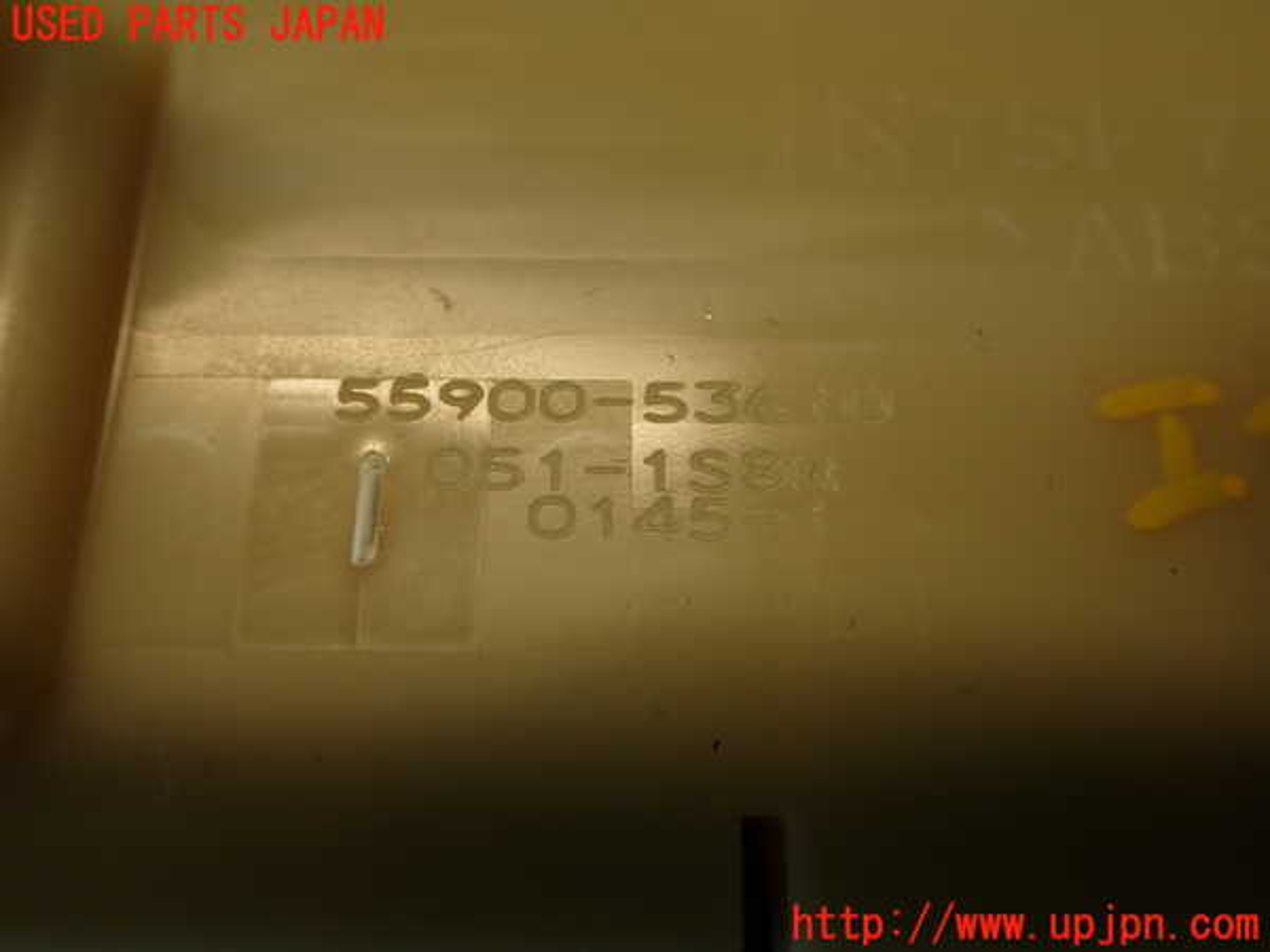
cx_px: 635
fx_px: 1101
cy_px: 476
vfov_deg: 46.8
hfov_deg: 60.0
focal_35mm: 30
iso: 100
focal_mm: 5.4
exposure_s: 1/60
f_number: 2.3
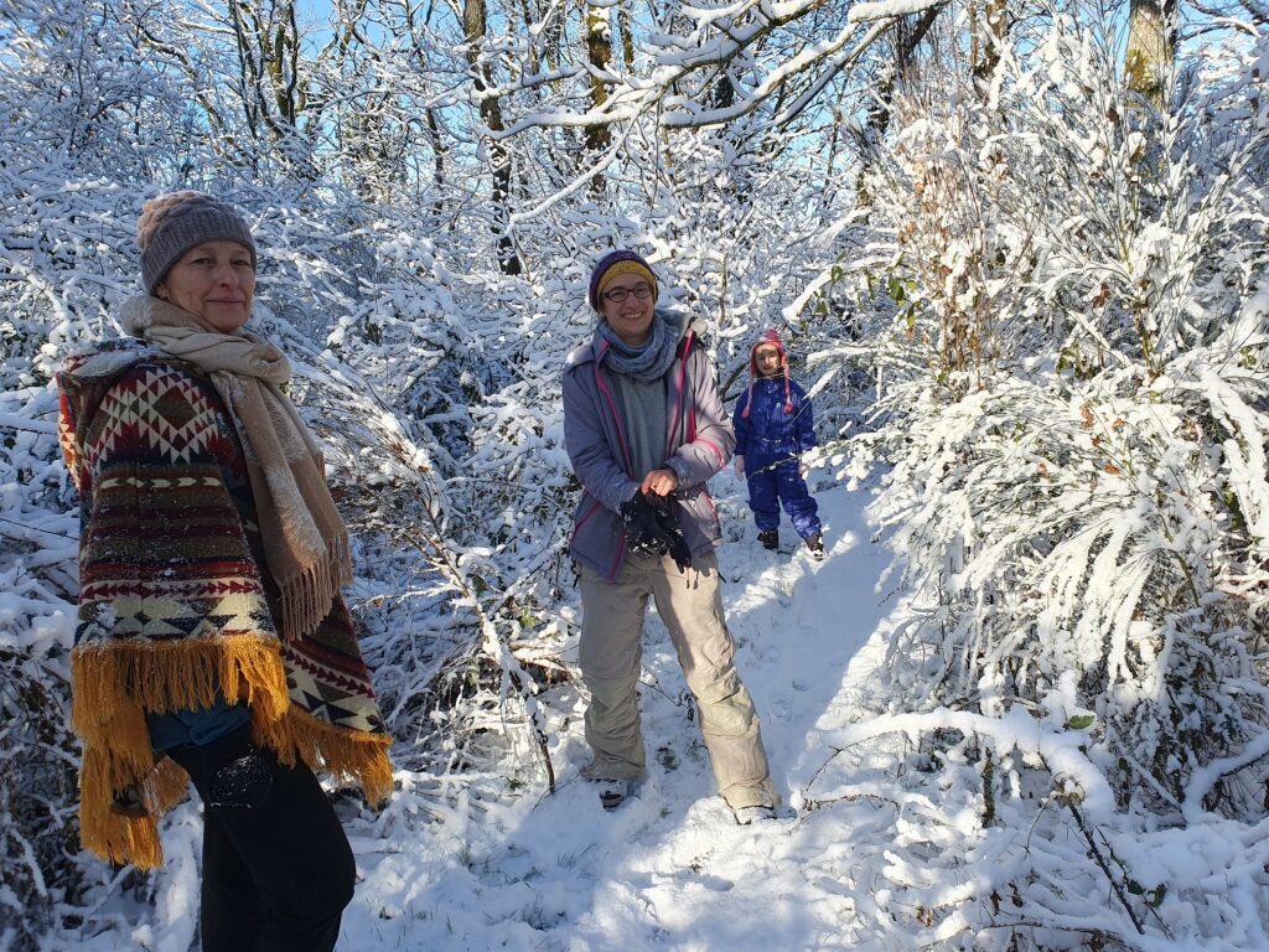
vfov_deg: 53.1
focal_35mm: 26
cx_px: 634
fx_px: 953
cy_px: 476
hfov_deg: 67.3
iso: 50
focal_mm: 4.32
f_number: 2.4
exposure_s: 1/626
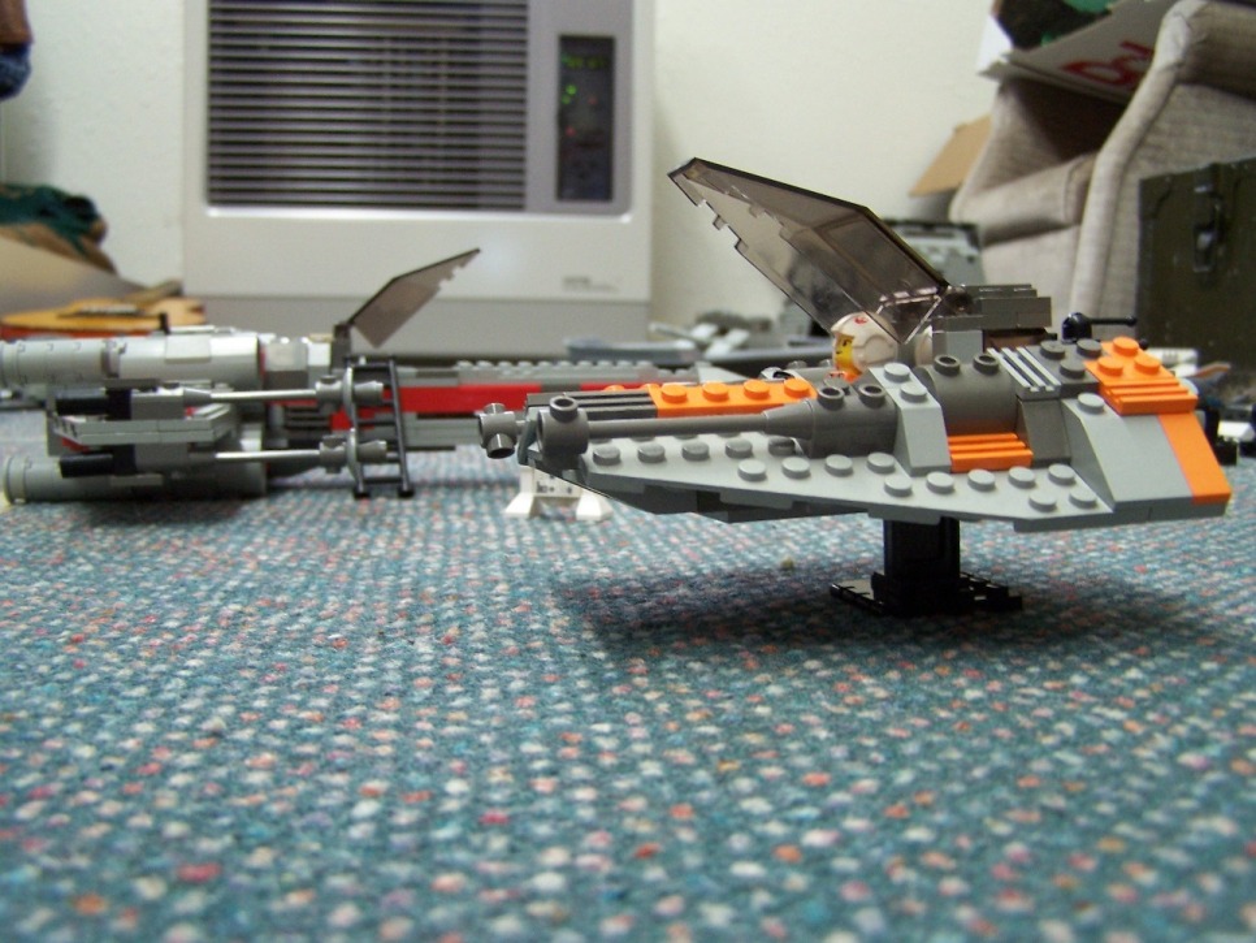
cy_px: 472
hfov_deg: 49.0
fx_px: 1379
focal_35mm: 38
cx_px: 628
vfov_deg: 37.7
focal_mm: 6.3
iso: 140
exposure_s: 1/10
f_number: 2.8
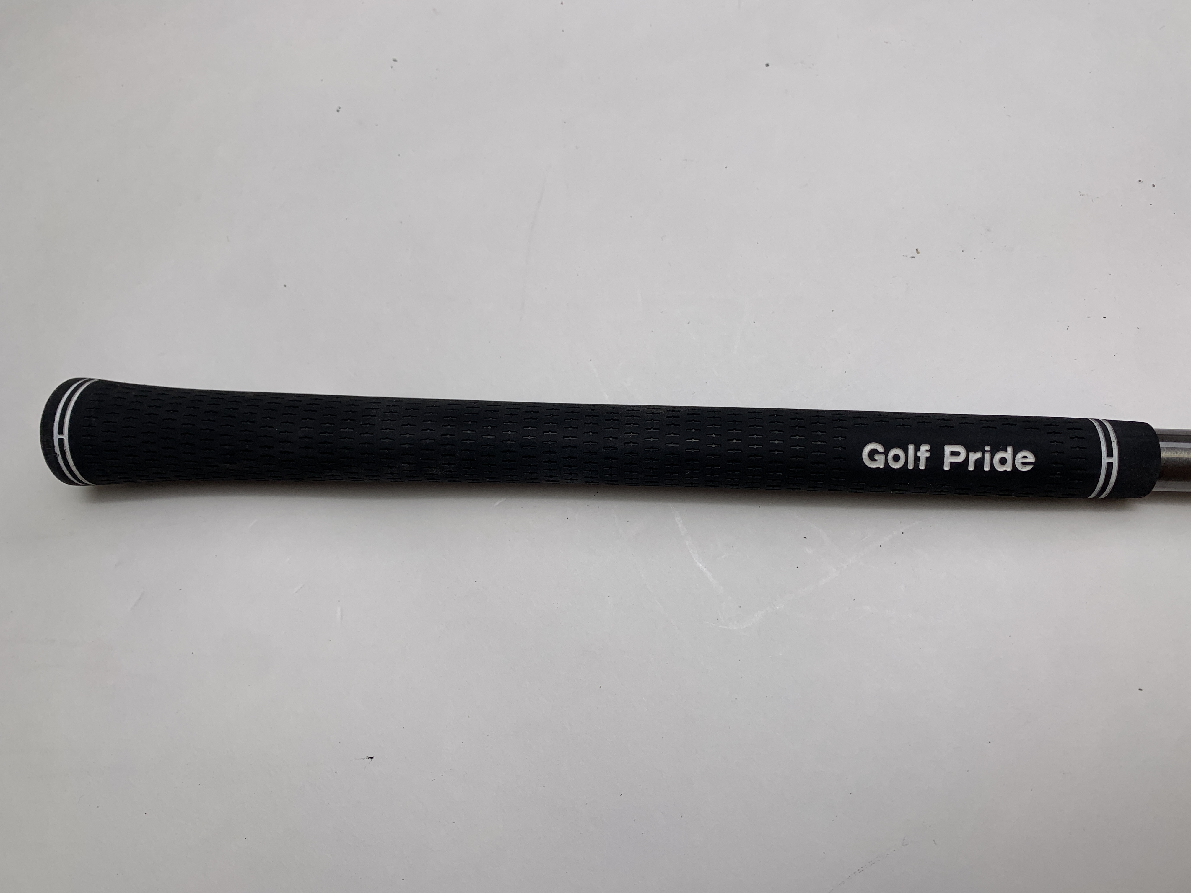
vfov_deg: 53.1
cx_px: 596
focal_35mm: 26
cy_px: 446
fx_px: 895
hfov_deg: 67.3
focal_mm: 4.25
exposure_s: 1/471
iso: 25
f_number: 1.8
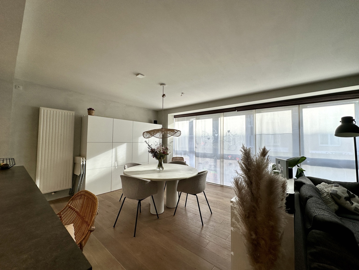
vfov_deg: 85.7
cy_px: 135
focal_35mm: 14
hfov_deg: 102.1
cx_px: 180
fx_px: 145
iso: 40
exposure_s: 1/149
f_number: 2.2
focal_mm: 2.22
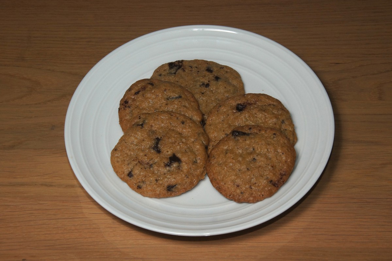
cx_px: 196
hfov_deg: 24.6
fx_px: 897
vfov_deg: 16.5
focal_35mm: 82
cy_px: 130
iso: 800
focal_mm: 55
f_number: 11
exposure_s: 1/100
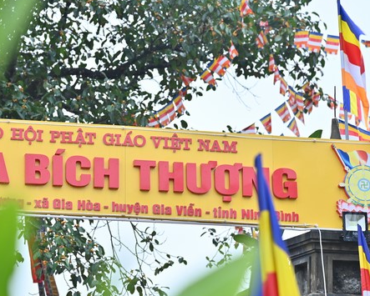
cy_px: 168
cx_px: 115
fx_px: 1808
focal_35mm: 165
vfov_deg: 9.4
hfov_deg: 11.7
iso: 160
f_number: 5.6
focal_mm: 120
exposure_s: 1/100
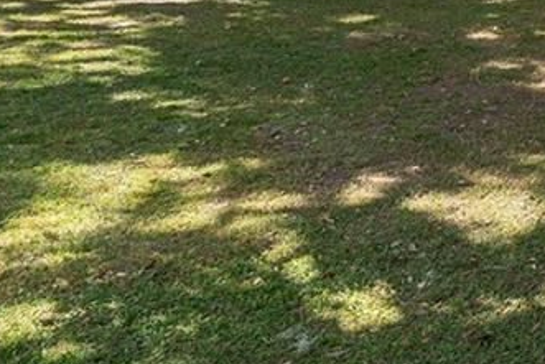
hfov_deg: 24.9
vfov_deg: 20.8
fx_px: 878
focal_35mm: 58
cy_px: -142
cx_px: 850
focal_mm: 12
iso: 250
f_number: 7.1
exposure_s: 1/125
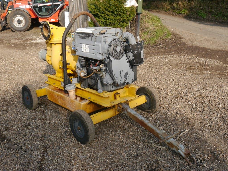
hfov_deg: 46.8
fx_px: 263
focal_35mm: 40
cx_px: 114
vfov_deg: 36.0
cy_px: 86
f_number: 7.1
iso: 160
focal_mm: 20
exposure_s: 1/250
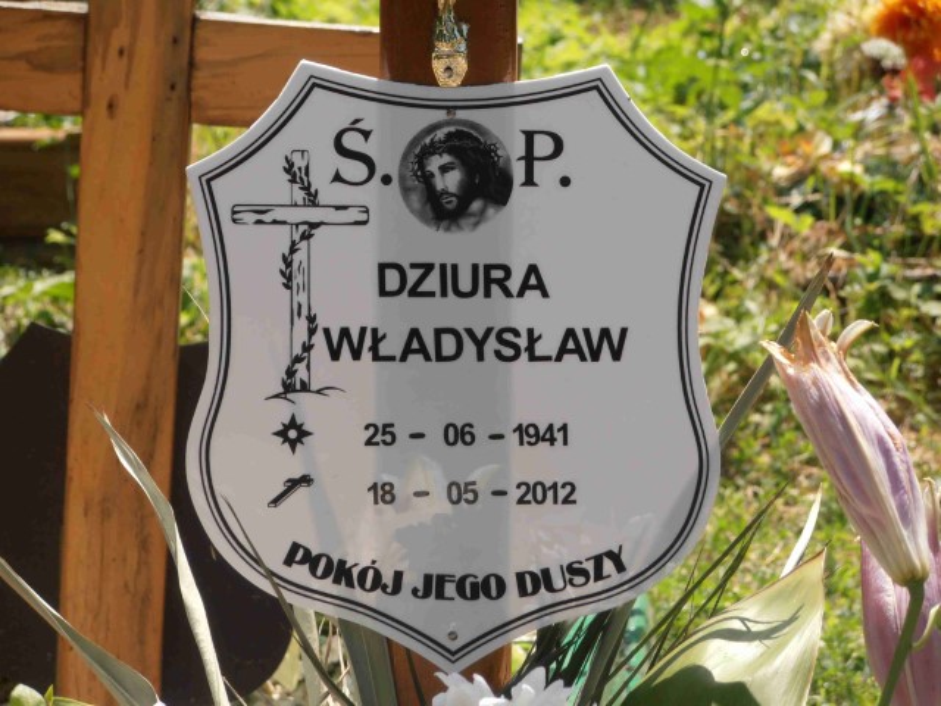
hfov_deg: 10.0
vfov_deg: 7.5
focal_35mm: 198
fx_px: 5382
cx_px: 470
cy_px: 353
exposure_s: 1/320
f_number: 5.8
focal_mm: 35.05
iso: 80
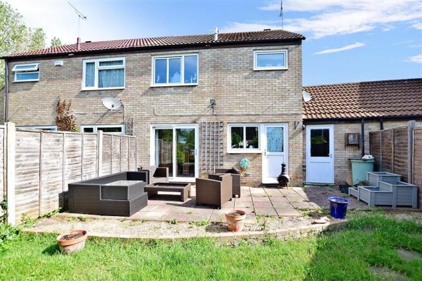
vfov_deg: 77.3
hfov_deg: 100.4
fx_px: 176
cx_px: 211
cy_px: 140
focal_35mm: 15
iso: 200
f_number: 7.1
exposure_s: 1/200
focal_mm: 10
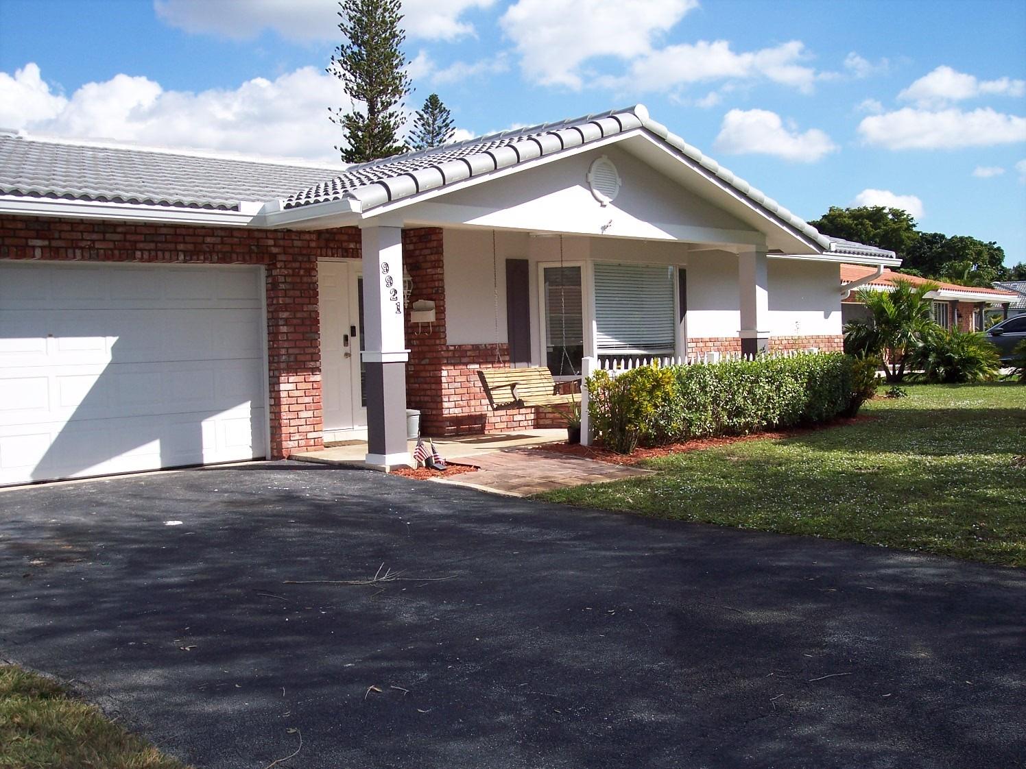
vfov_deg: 36.8
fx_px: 1156
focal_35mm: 39
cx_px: 513
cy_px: 384
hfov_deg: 47.9
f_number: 4
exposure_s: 1/750
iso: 100
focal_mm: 8
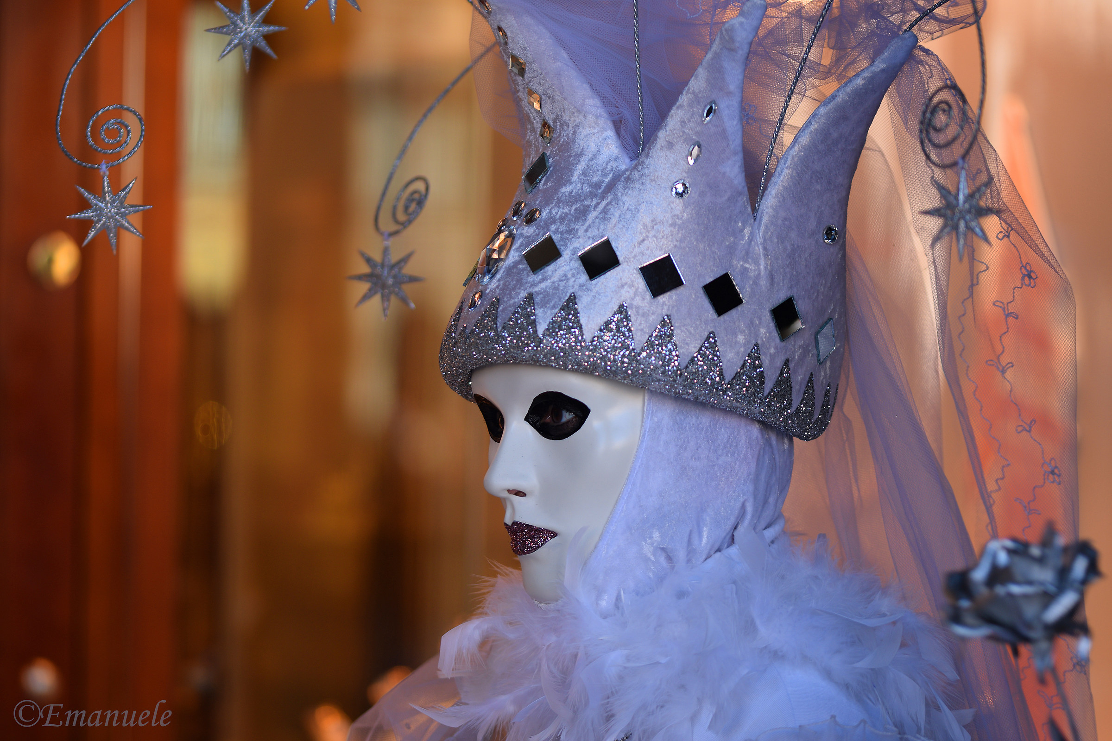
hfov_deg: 13.0
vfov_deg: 8.7
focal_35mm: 158
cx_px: 556
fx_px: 4865
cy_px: 370
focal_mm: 105
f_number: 3
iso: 100
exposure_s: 1/160
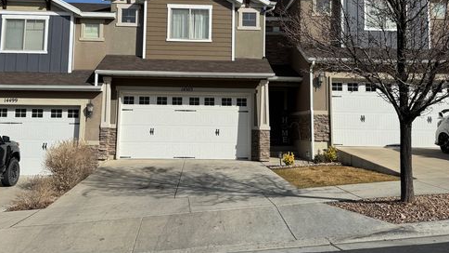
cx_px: 219
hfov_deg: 55.3
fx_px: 429
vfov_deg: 32.4
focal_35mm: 36
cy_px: 75
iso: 80
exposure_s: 1/7937
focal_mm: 6.76
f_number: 1.78
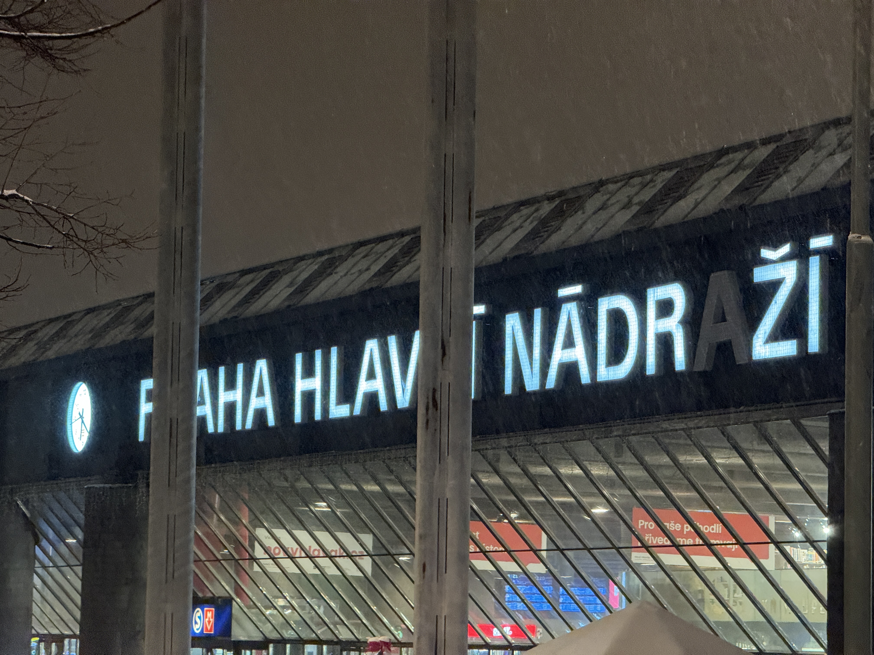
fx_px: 3030
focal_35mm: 120
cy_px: 328
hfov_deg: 16.4
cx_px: 437
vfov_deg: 12.3
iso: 640
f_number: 2.8
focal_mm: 15.66
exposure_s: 1/33
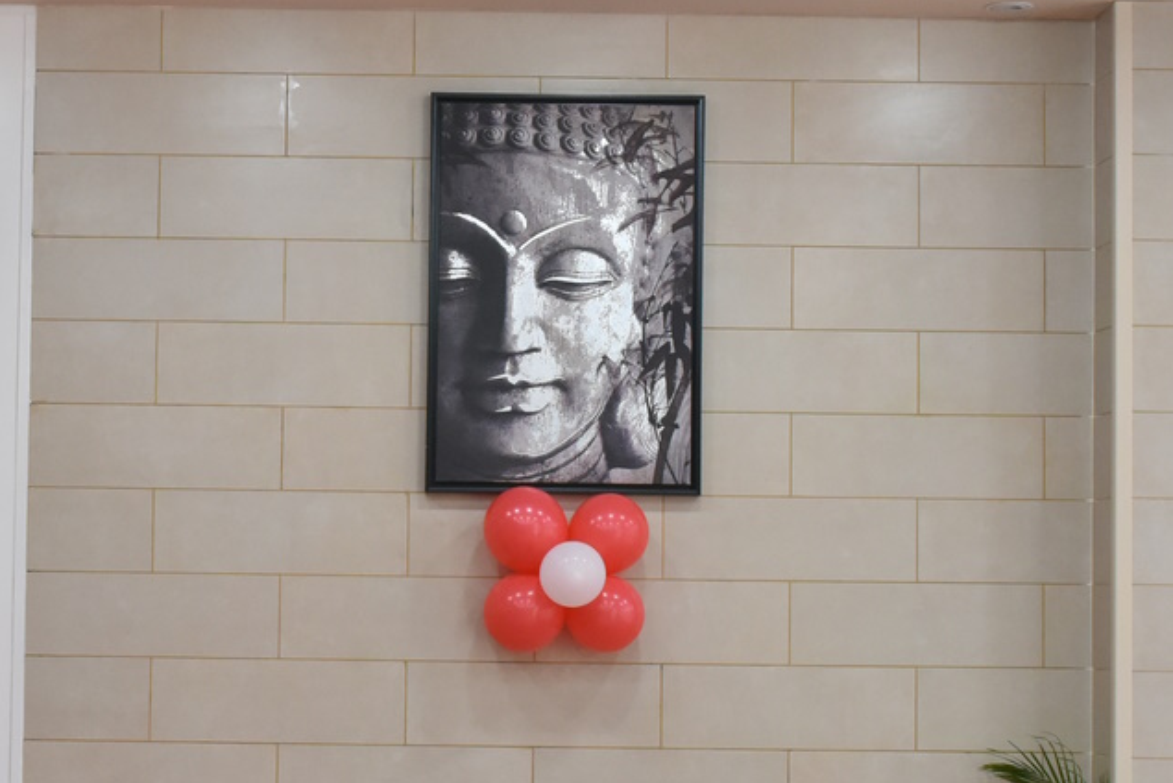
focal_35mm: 84
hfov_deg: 24.0
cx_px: 351
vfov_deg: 16.3
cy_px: 476
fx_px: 2738
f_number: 7.1
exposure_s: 1/100
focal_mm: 29
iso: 1600
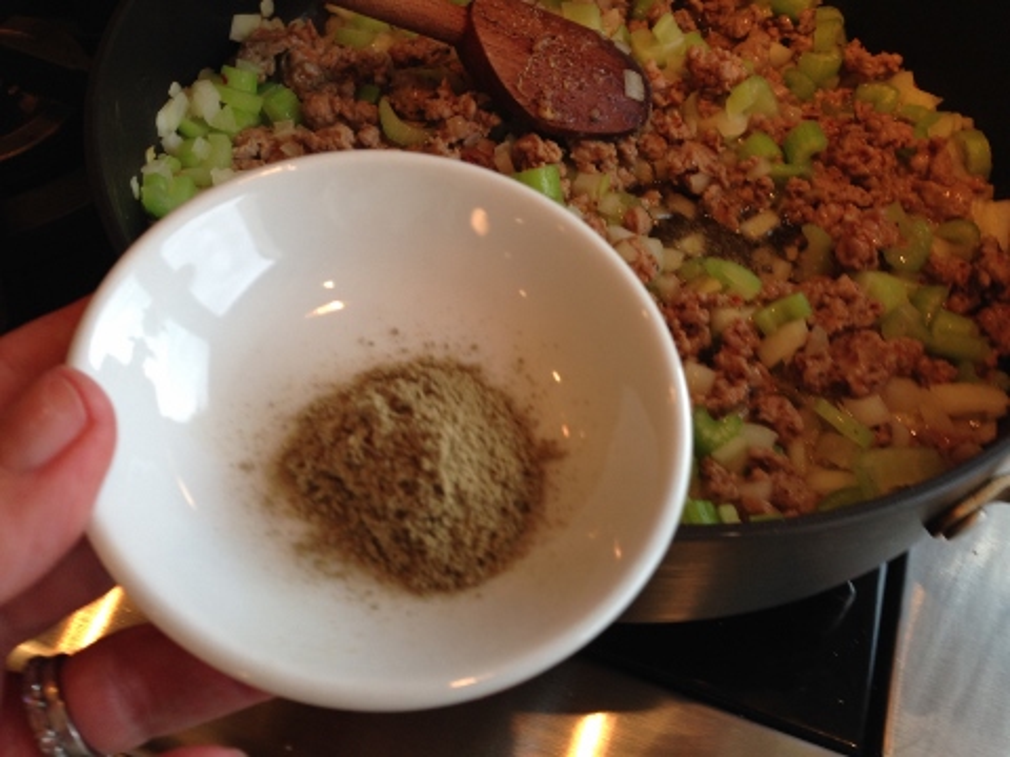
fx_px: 963
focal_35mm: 33
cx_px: 505
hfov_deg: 55.4
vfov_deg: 42.9
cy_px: 378
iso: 50
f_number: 2.4
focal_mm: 4.12
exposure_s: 1/30
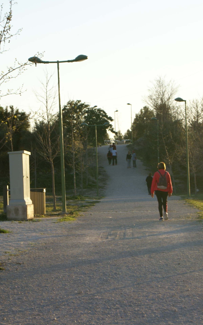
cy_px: 162
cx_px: 72
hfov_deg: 10.3
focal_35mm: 127
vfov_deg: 16.5
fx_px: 1122
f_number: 9
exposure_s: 1/125
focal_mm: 55
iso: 100
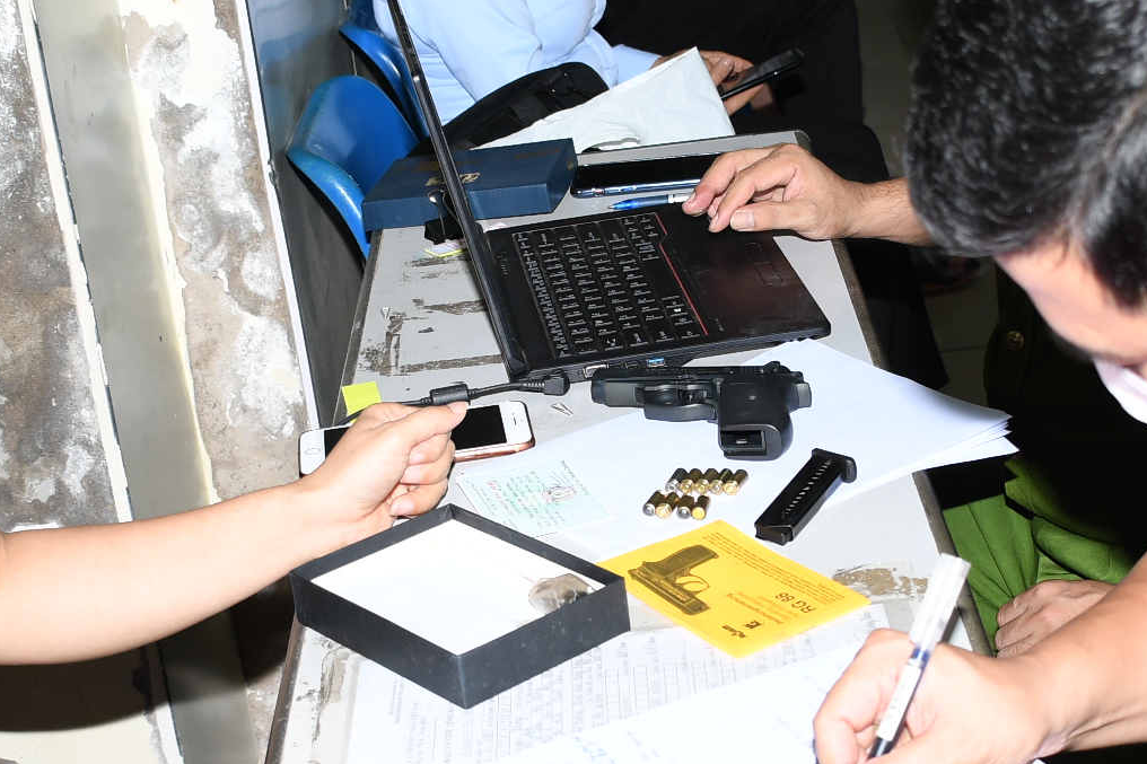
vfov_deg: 18.4
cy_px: 387
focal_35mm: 74
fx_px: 2357
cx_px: 664
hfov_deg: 27.3
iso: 125
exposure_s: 1/200
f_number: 3.5
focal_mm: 18
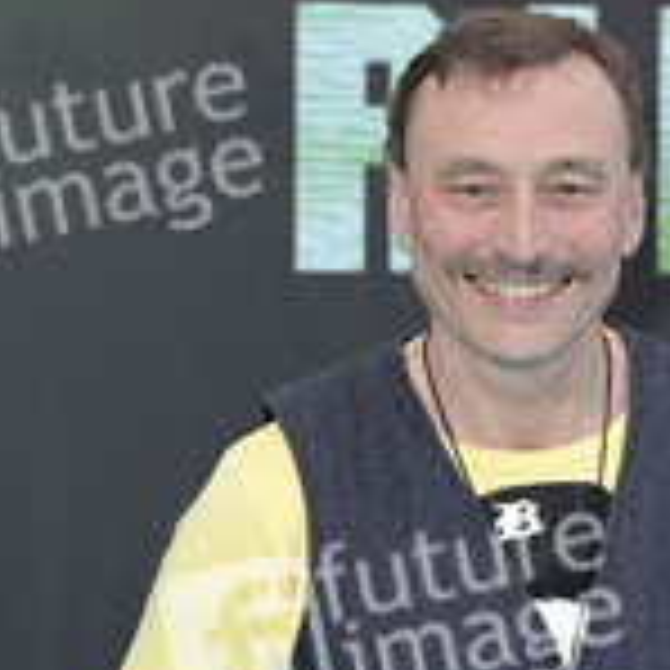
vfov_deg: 6.3
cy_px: 845
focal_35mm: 274
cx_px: 522
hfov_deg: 6.4
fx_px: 6000
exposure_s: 1/250
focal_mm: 120
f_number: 5.6
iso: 400
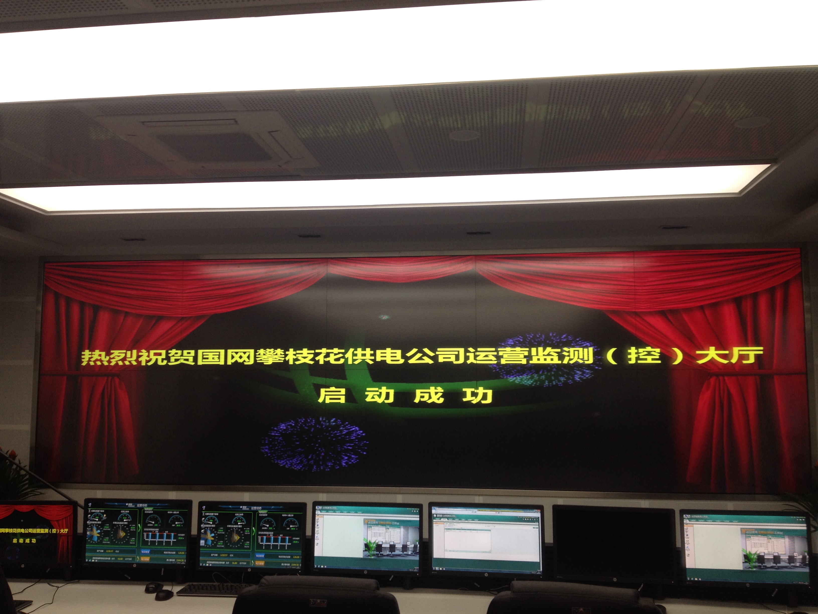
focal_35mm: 35
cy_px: 307
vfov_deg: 40.7
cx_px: 409
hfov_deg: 52.6
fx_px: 827
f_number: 2.4
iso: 50
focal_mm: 4.28
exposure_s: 1/30
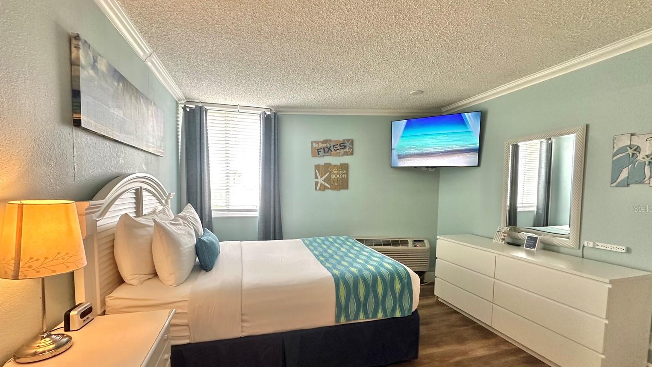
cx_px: 332
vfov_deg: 66.8
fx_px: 277
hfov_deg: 99.4
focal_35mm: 16
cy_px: 208
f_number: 2.2
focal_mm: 2.22
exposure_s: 1/120
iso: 250
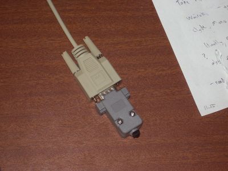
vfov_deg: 13.0
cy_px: 86
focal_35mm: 114
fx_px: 751
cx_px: 114
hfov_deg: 17.3
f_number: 4.8
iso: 100
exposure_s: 1/60
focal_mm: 17.4
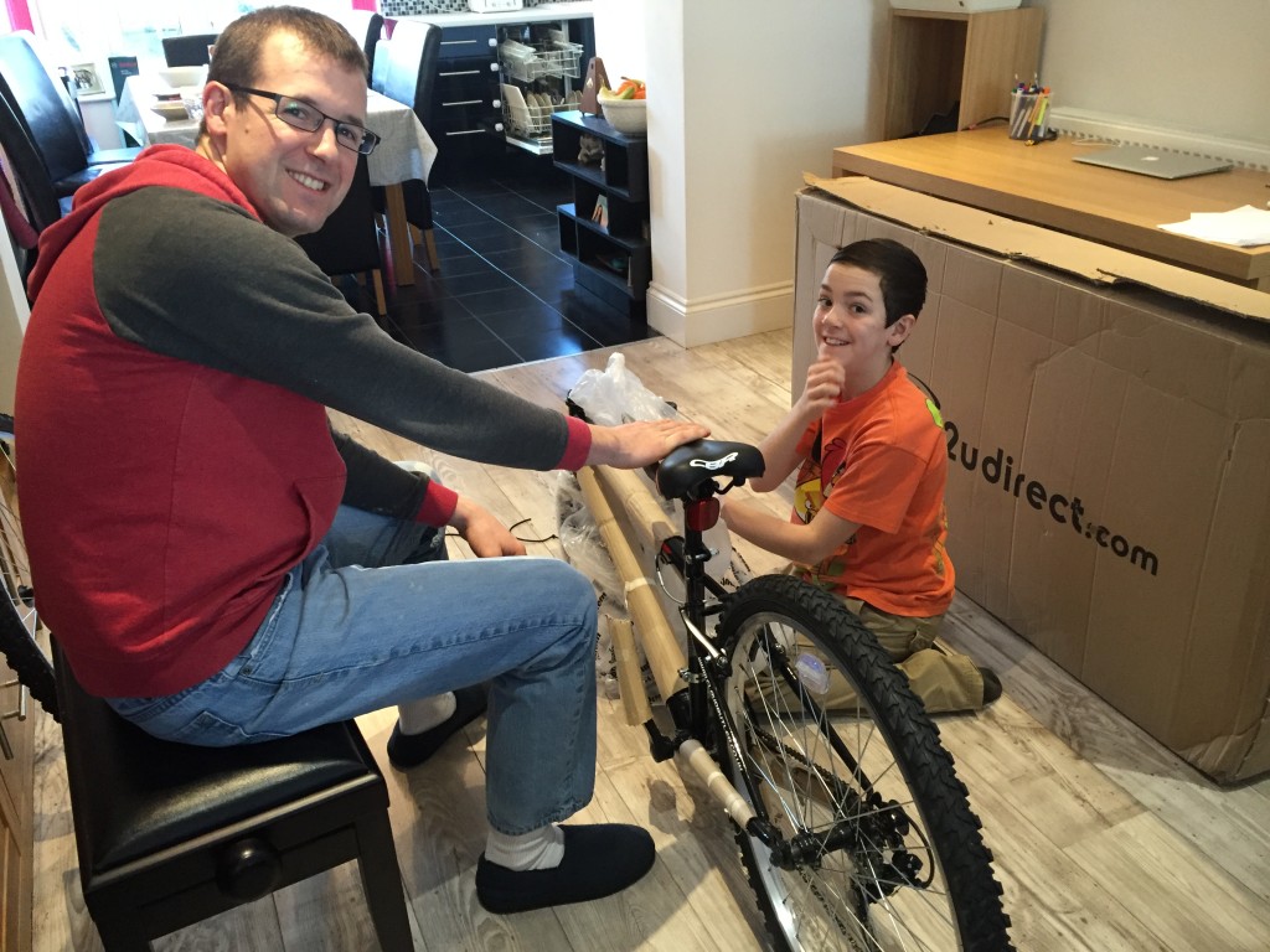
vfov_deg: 48.2
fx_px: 1064
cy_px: 476
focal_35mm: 29
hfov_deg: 61.7
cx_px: 635
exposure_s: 1/30
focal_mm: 4.15
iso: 200
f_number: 2.2
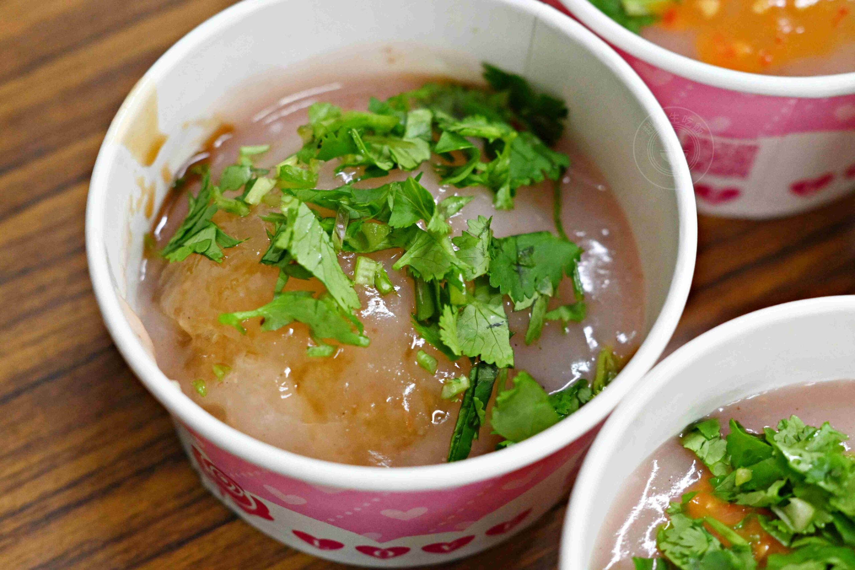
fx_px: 1781
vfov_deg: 18.2
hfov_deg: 27.0
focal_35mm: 75
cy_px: 285
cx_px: 428
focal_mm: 50
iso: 3600
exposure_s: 1/200
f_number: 3.2
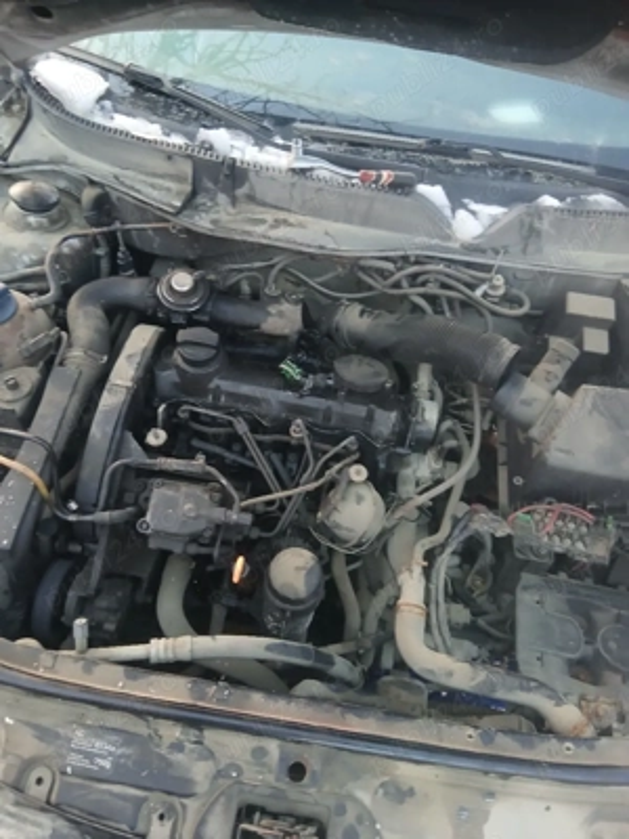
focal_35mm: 26
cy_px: 420
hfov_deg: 53.1
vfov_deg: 67.3
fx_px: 630
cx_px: 314
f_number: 1.8
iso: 250
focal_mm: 3.98
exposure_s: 1/25.1
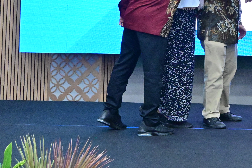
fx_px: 718
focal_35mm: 103
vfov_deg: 13.0
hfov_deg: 19.0
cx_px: 289
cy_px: -31
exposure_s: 1/125
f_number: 5.6
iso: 6400
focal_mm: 27.5
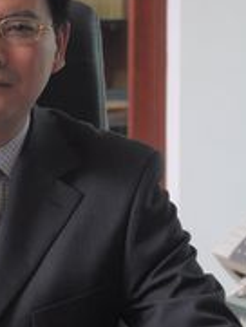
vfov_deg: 12.4
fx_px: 1505
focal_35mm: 159
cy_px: 128
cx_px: -38
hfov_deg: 9.2
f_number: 3.5
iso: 250
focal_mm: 40
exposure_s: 1/25
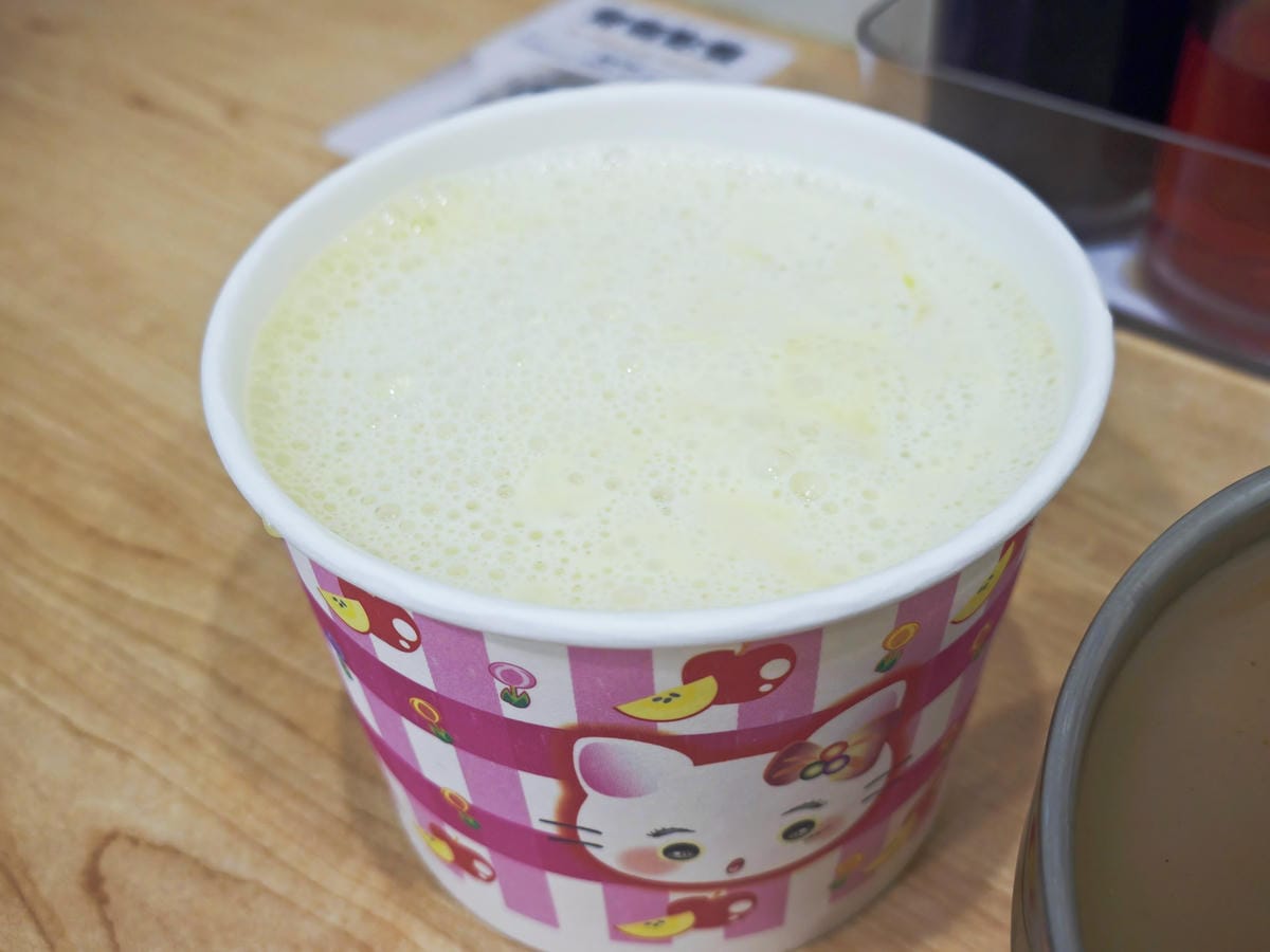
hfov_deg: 52.6
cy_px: 476
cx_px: 635
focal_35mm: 35
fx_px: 1284
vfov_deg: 40.7
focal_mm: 8.72
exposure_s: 1/120
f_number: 2.8
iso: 400
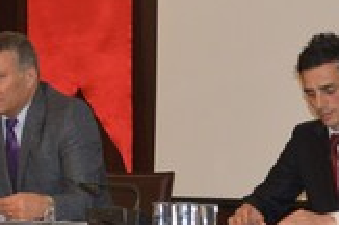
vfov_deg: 5.8
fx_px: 2199
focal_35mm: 234
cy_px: 39
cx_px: -4
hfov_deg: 8.8
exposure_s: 1/60
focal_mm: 38
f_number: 4.5
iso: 1100
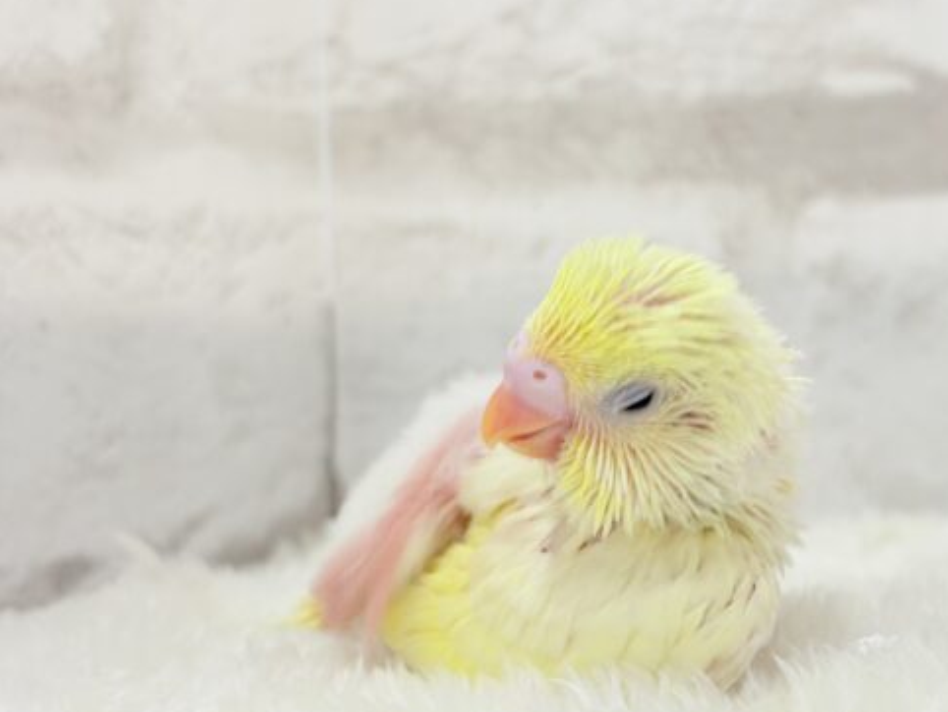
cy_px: 364
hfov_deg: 28.0
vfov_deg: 21.3
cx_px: 596
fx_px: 1891
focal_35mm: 69
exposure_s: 1/100
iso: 64
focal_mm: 5.96
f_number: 1.6
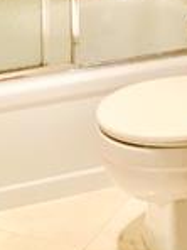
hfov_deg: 11.7
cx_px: 184
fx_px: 908
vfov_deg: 14.7
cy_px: -113
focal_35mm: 126
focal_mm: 3.3
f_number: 2.4
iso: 40
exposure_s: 1/30
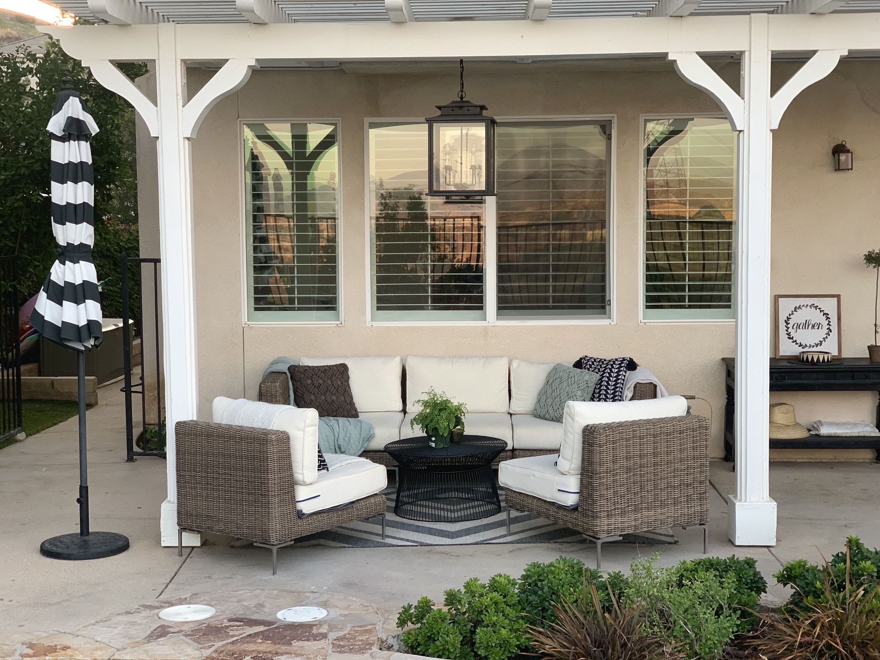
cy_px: 330
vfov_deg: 28.0
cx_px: 440
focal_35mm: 52
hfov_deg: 36.8
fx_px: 1322
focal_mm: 6
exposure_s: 1/122
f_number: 2.4
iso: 64
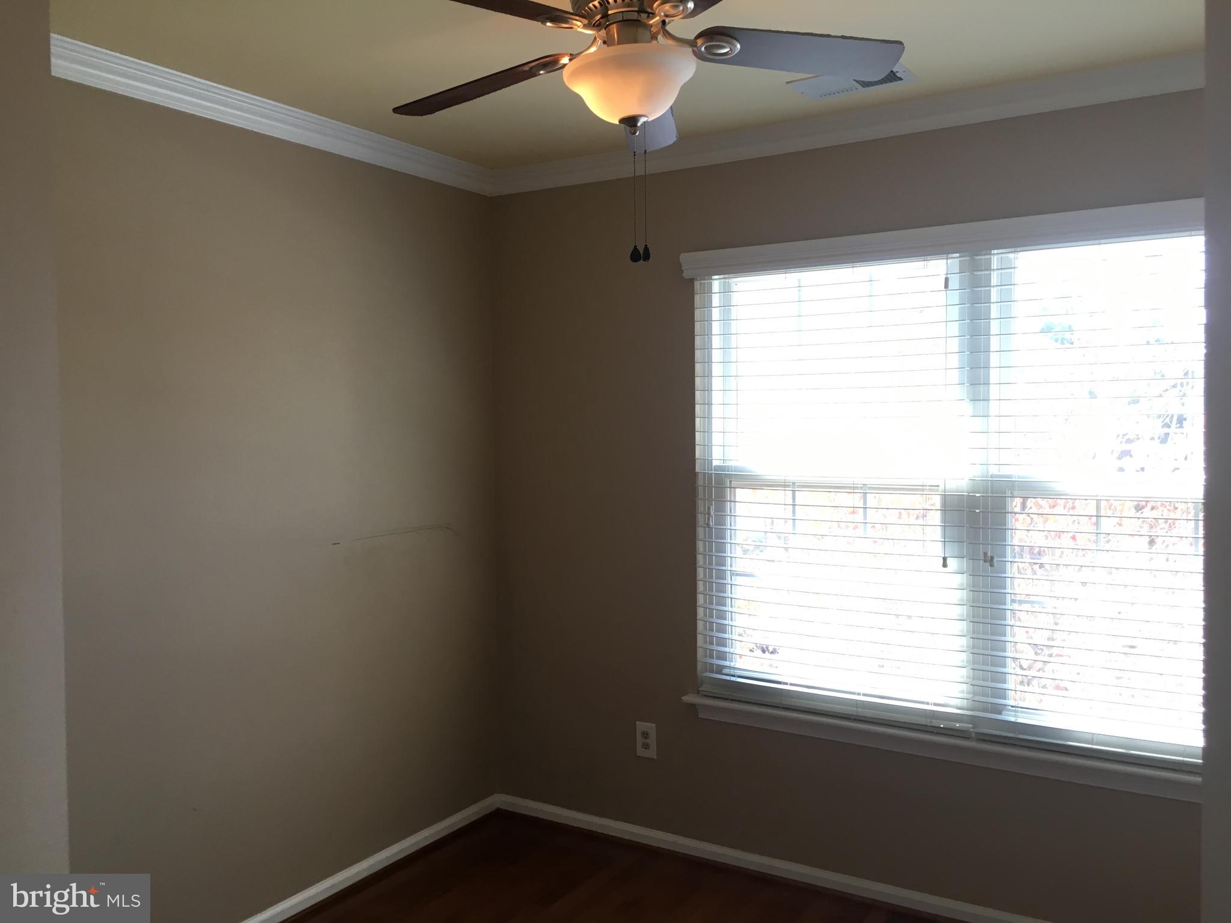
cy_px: 462
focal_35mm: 29
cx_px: 616
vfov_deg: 48.2
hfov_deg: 61.7
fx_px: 1031
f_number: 2.2
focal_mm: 4.15
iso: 25
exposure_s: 1/40
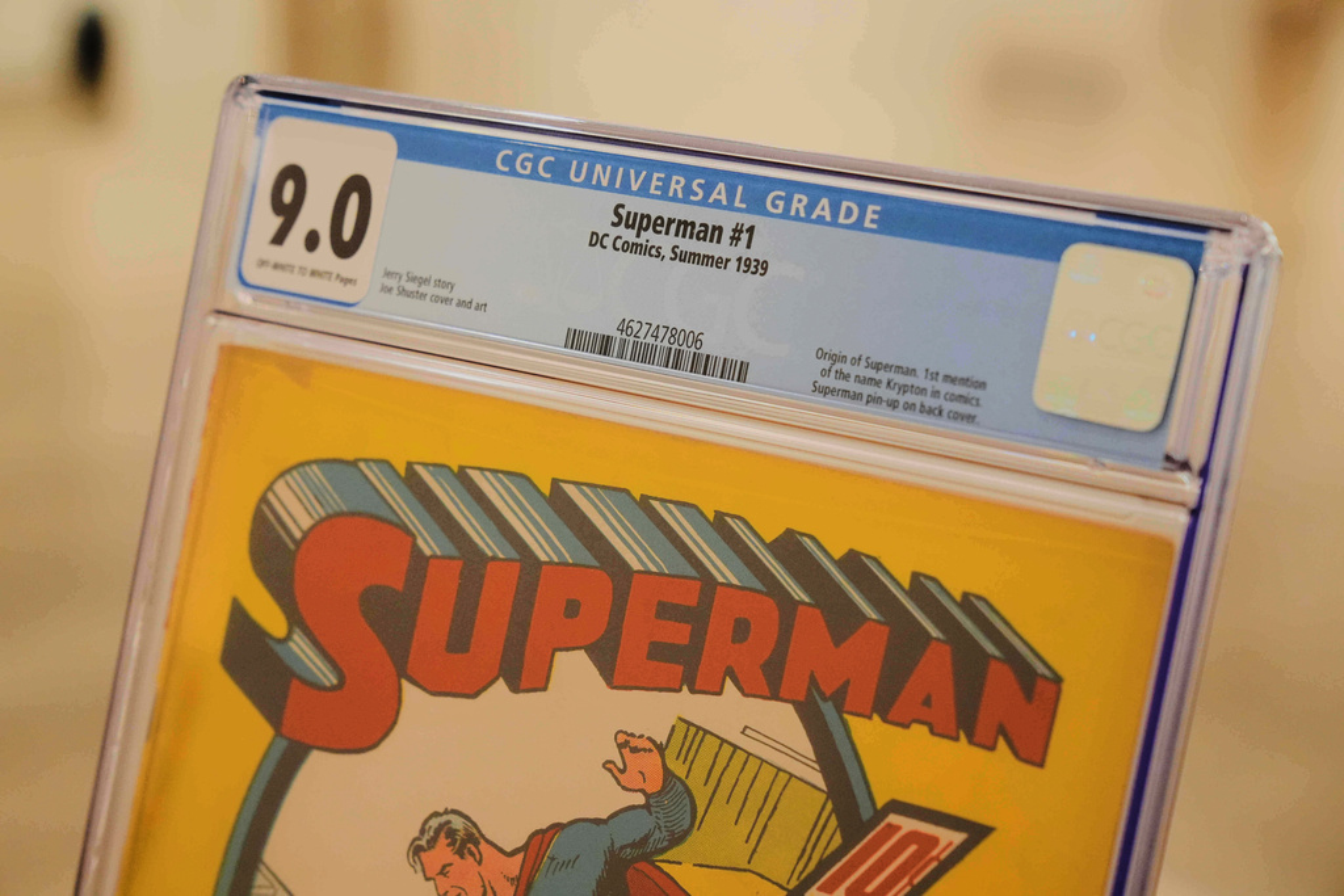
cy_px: 448
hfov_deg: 32.9
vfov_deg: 22.3
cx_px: 672
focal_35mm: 61
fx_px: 2277
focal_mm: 61
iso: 3200
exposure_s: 1/320
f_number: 5
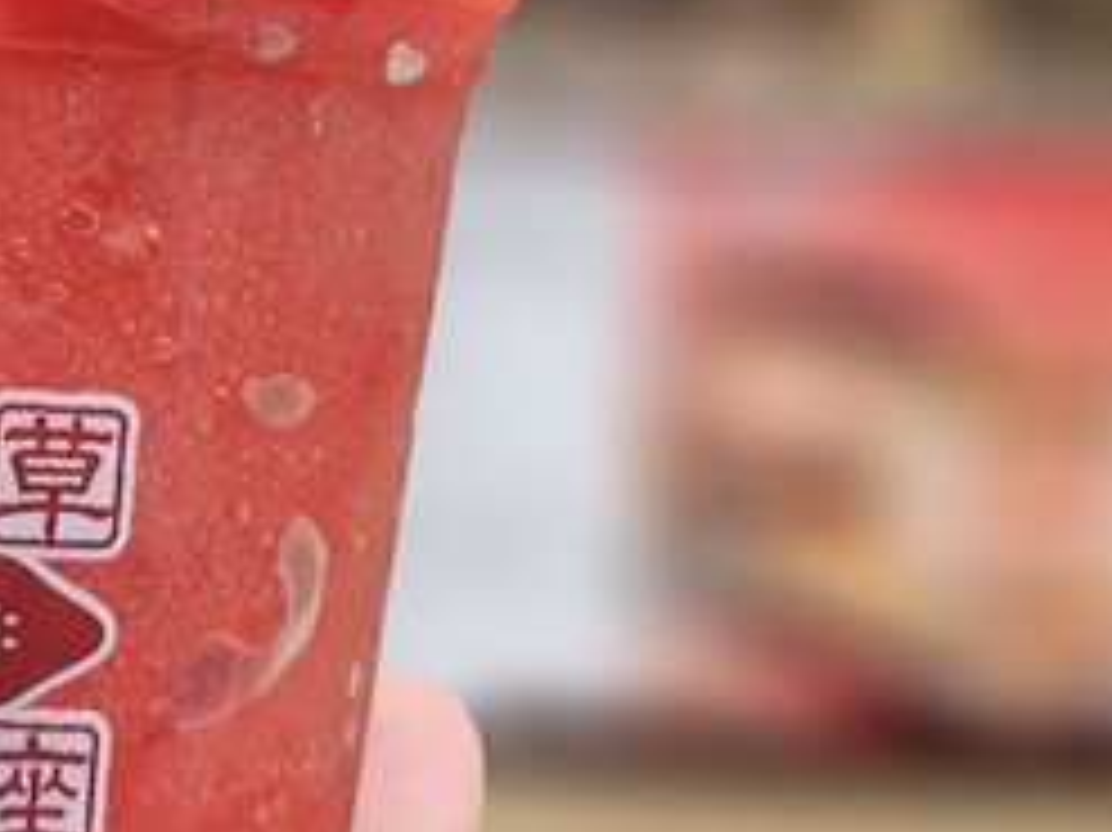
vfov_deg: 15.2
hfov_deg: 19.9
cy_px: -243
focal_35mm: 93
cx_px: -207
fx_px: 2986
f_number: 1.7
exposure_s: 1/120
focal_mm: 6.3
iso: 16
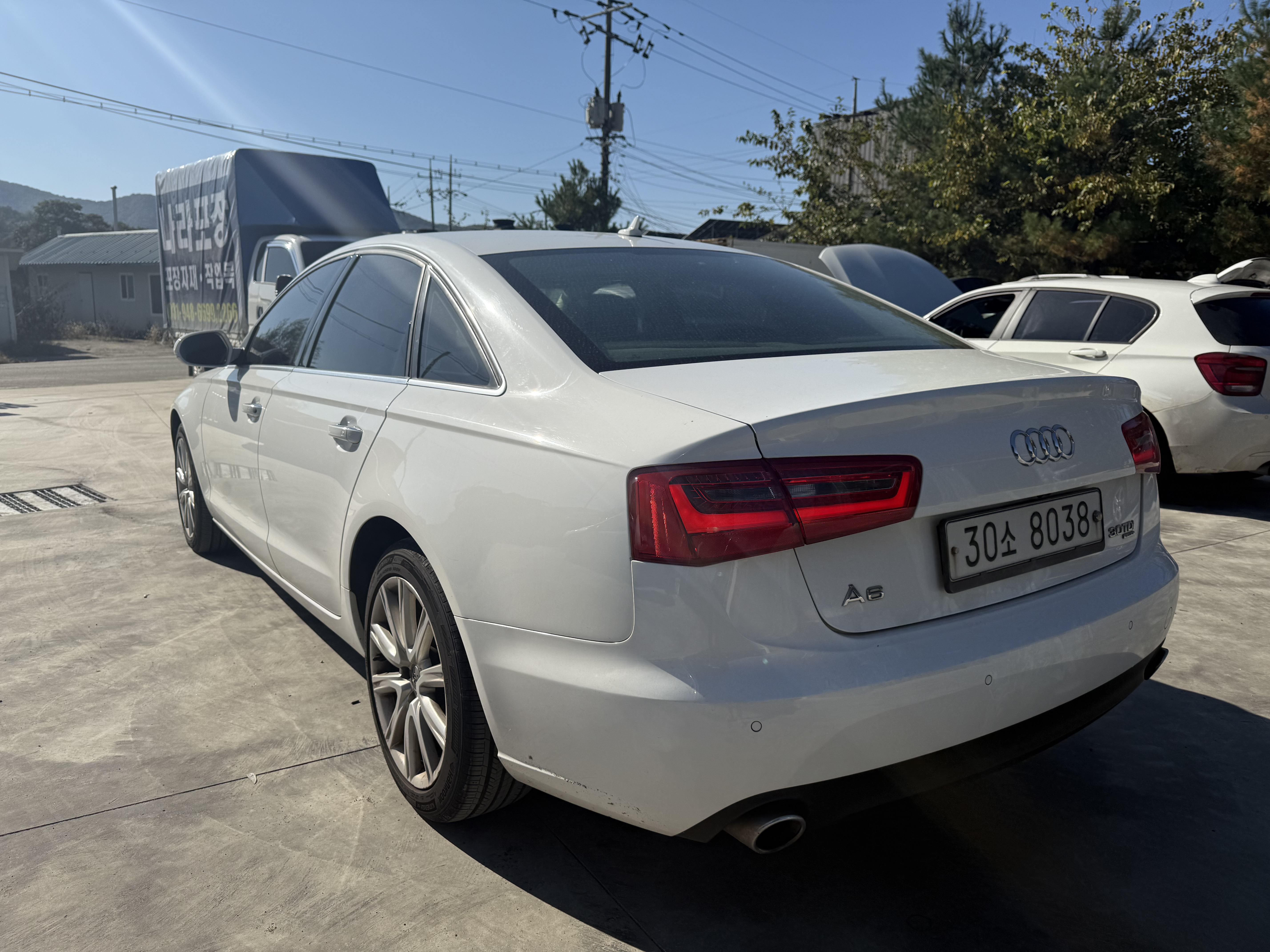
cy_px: 476
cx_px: 635
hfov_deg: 71.6
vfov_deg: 56.8
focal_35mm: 24
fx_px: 881
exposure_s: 1/8130
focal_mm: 6.76
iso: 80
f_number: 1.78
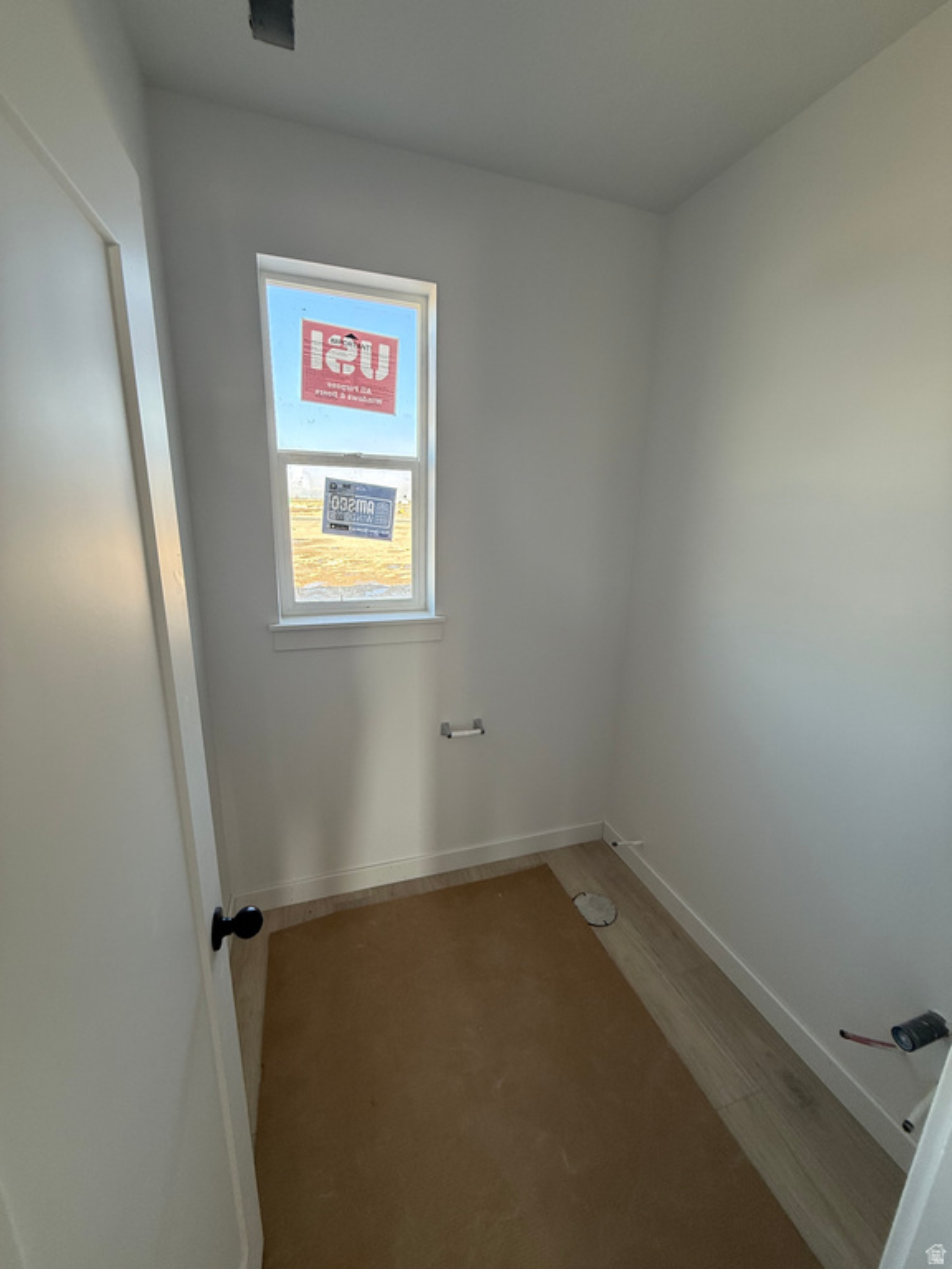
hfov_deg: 85.7
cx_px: 476
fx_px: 513
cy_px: 634
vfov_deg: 102.1
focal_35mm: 14
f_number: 2.2
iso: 80
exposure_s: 1/99
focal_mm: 2.22
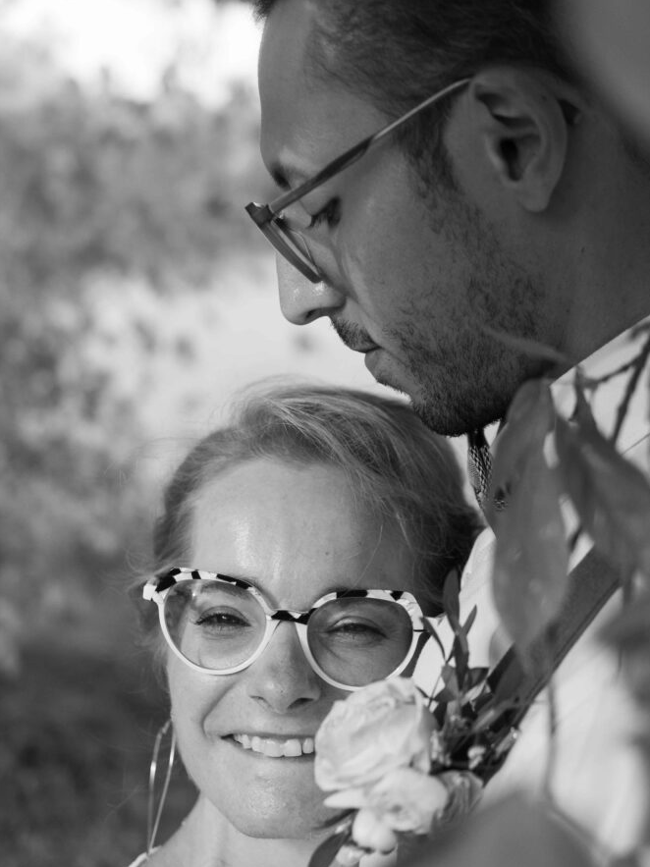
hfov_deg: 25.2
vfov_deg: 33.2
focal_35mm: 58
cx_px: 288
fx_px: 1452
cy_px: 461
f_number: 1.8
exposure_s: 1/5000
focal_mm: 25
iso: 400
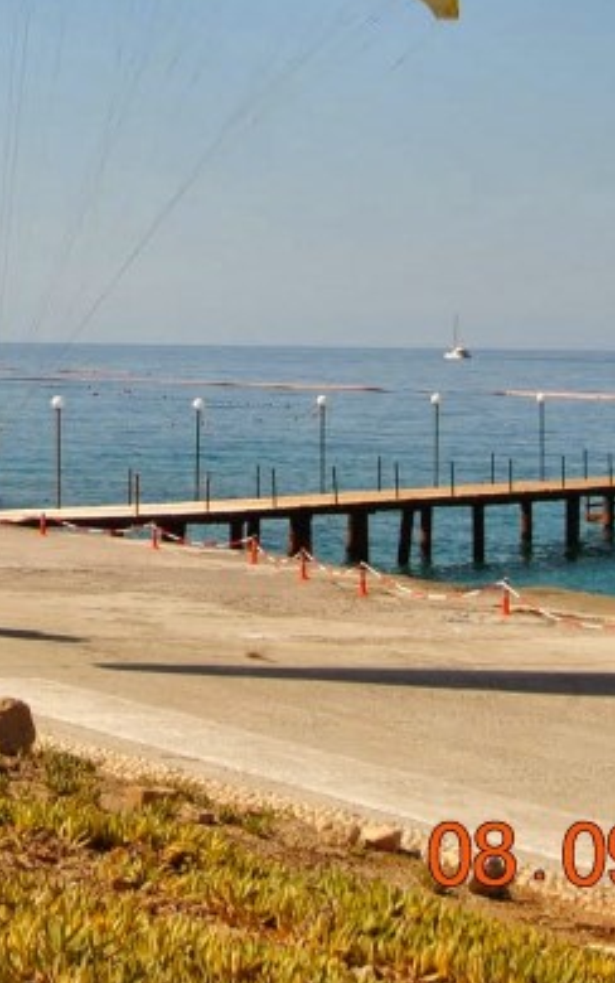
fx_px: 2894
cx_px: -26
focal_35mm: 108
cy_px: 33
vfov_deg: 18.8
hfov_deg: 12.0
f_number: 8
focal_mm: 24
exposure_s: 1/250
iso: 100
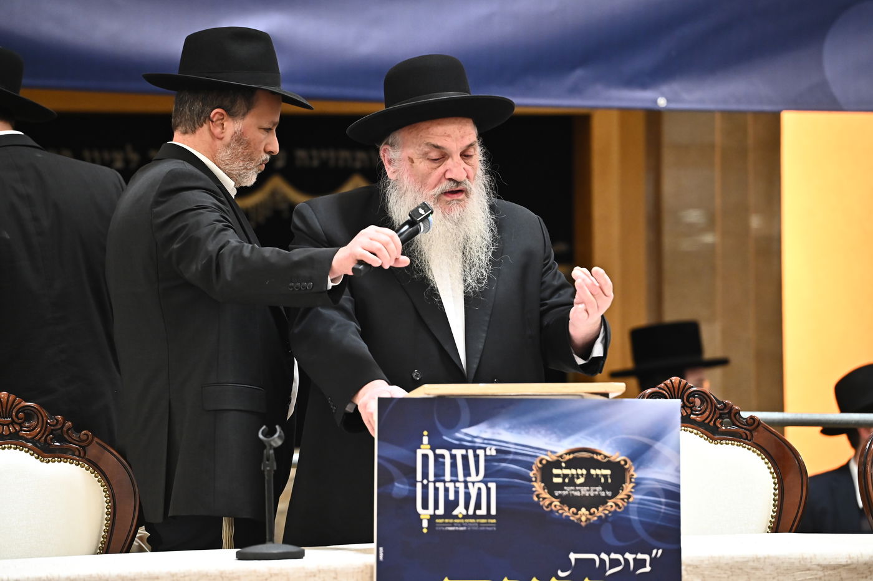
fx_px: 4484
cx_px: 436
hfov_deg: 11.1
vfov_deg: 7.4
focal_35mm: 185
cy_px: 290
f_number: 4.5
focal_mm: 185
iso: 3200
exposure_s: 1/160
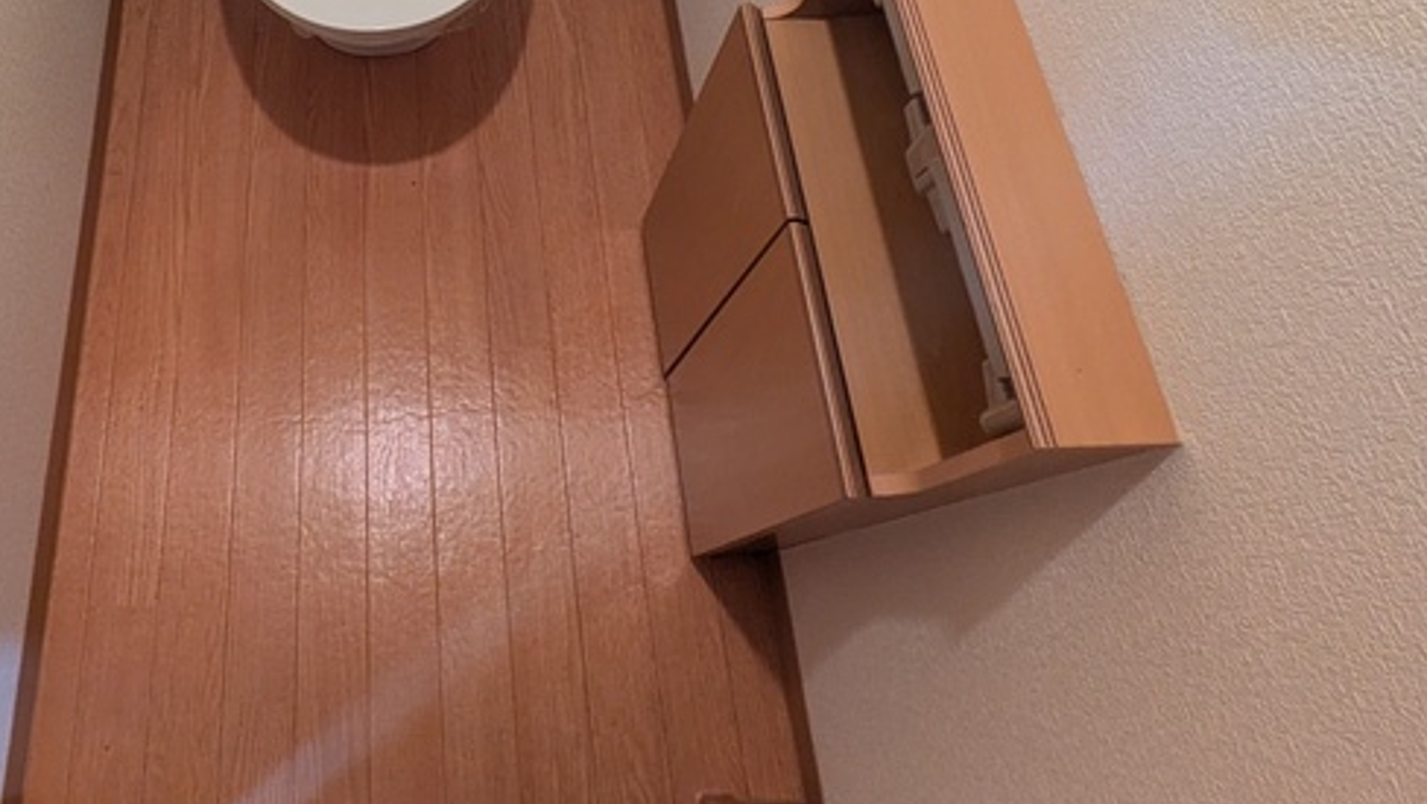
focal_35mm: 30
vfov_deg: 33.9
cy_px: -79
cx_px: 404
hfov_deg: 61.6
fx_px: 1136
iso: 165
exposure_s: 1/24
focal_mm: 1.83
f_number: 2.2
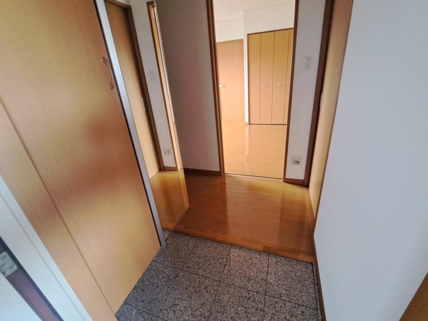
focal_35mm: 14
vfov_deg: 85.6
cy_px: 151
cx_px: 219
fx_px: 173
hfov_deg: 102.0
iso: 400
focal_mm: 1.74
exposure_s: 1/25
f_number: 2.2
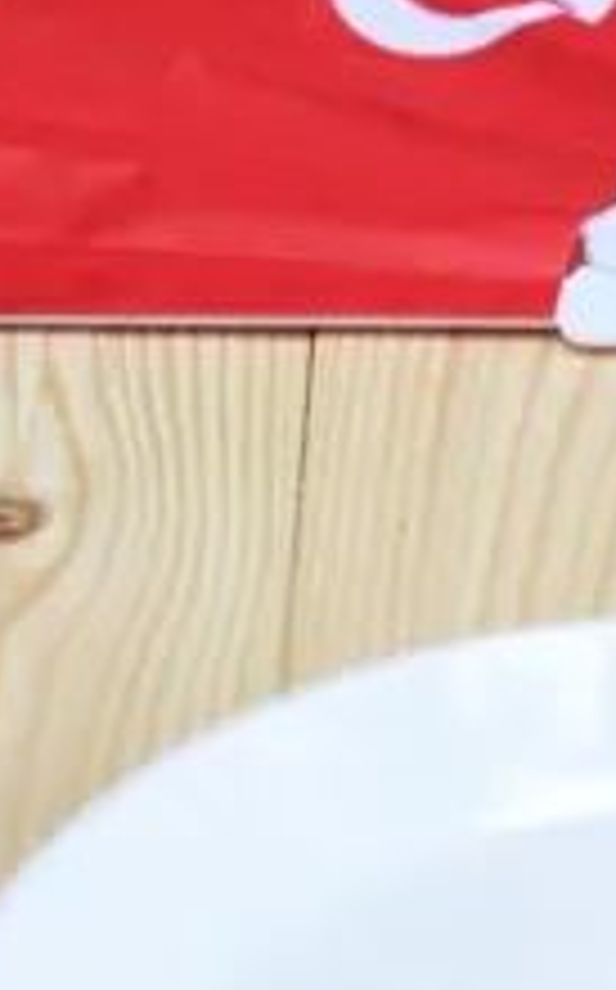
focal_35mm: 282
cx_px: 1079
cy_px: 466
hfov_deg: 4.6
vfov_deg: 7.5
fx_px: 7595
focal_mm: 80
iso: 500
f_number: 2.8
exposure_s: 1/250
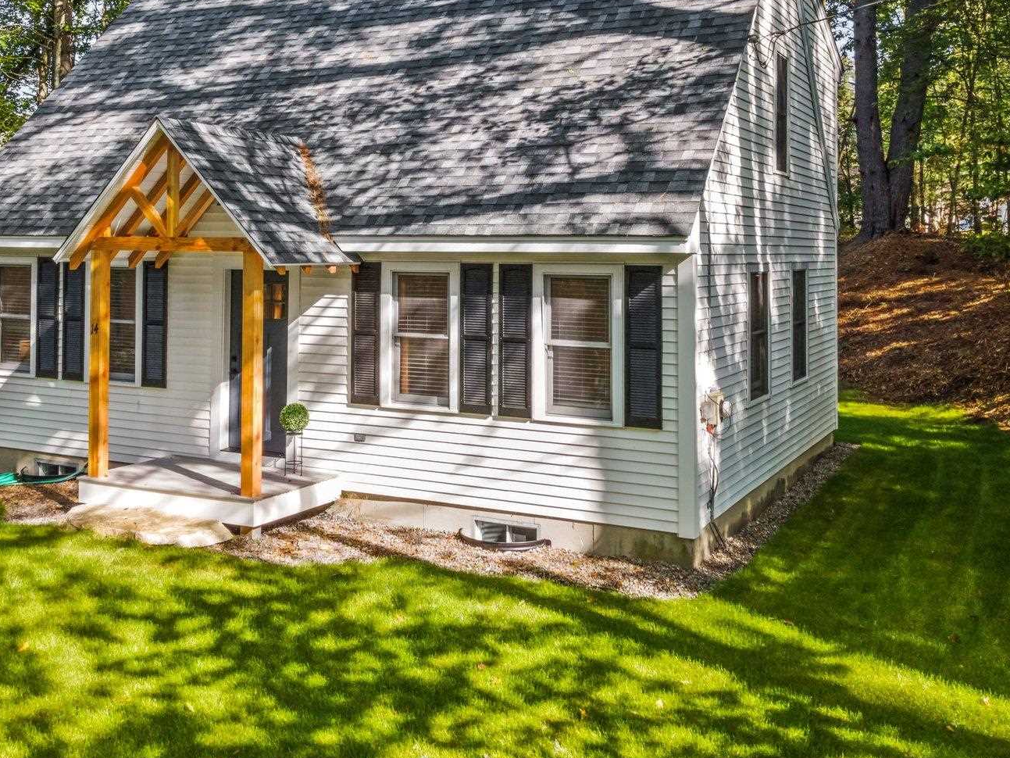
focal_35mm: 38
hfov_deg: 48.8
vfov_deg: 37.2
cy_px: 231
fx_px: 1109
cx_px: 423
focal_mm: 4.5
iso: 100
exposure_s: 1/125
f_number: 2.8
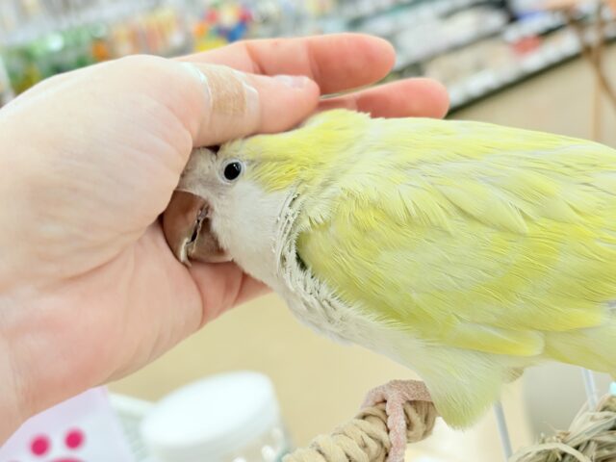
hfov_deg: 36.8
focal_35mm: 52
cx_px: 308
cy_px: 231
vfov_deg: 28.0
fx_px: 925
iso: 50
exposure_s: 1/50
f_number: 1.6
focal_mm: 5.96
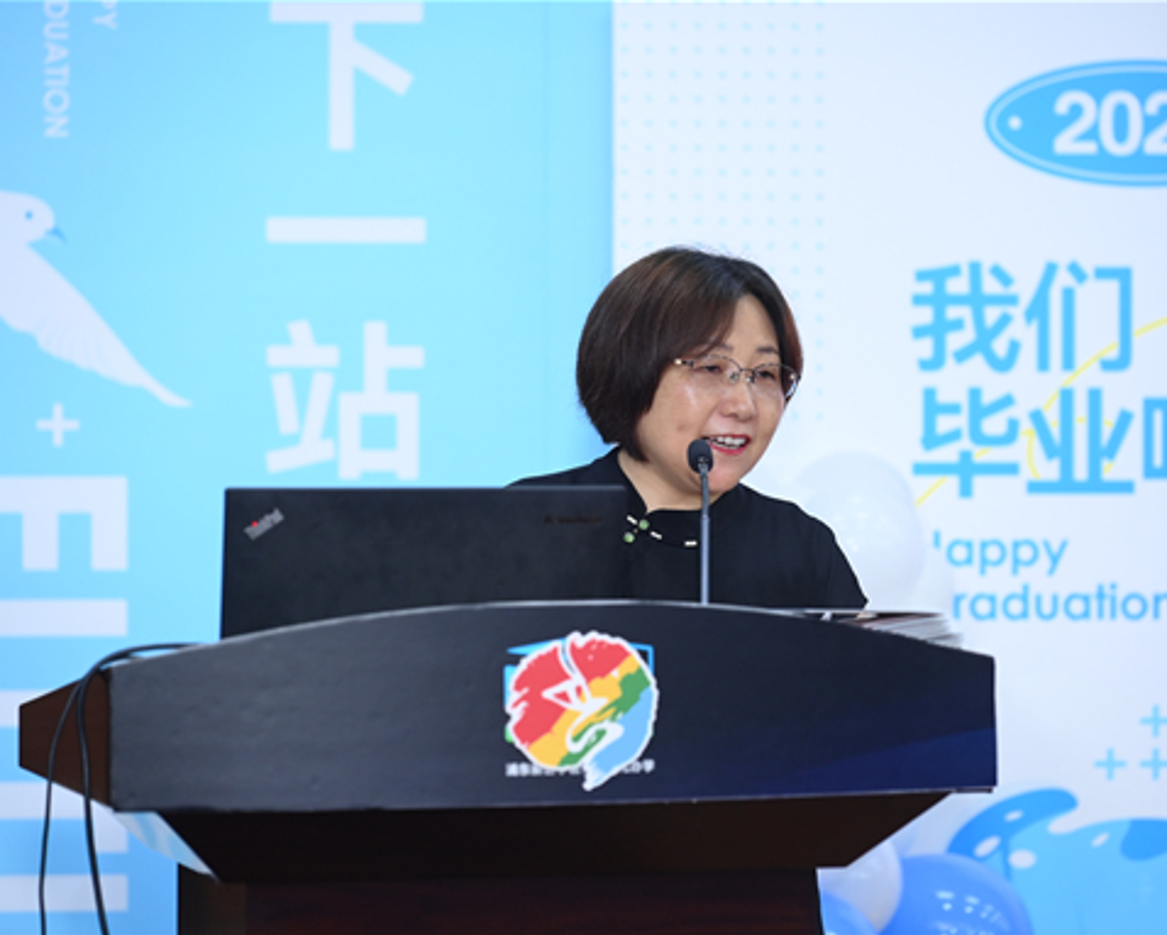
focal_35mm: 125
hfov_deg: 15.4
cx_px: 664
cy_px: 468
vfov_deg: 12.4
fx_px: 4320
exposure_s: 1/160
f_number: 4
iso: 1000
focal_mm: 110
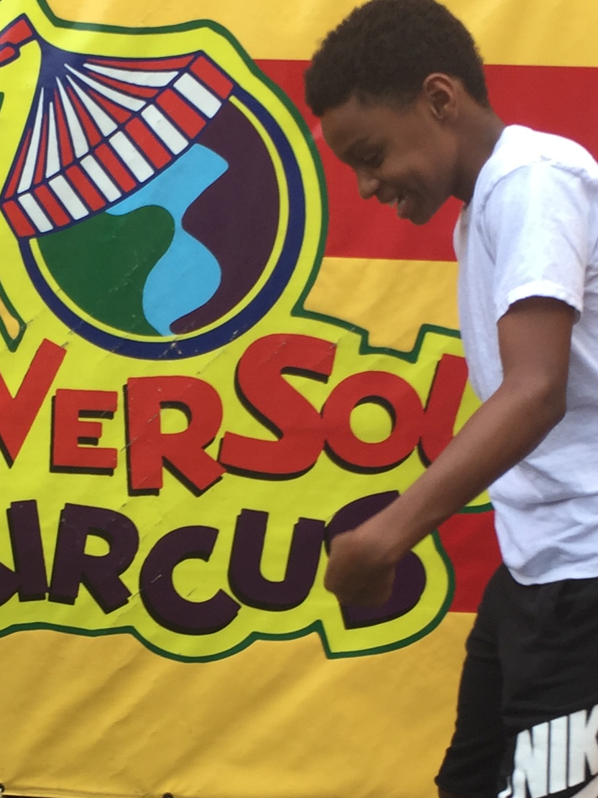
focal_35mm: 80
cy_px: 572
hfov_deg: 18.2
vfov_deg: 24.2
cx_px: 67
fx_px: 1843
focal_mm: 4.15
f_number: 2.2
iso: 32
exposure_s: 1/154
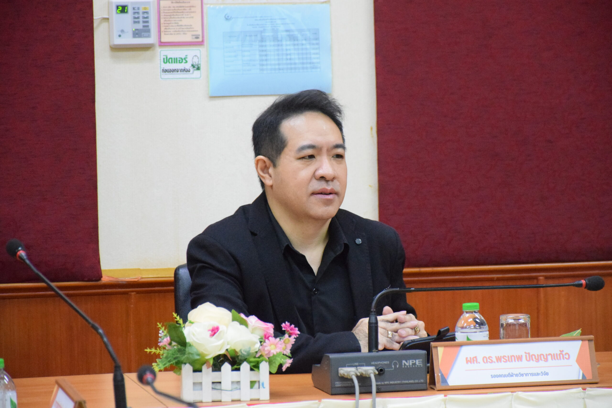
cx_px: 306
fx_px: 2856
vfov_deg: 8.2
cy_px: 204
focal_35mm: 168
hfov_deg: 12.2
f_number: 5.6
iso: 8000
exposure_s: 1/90
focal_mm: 112
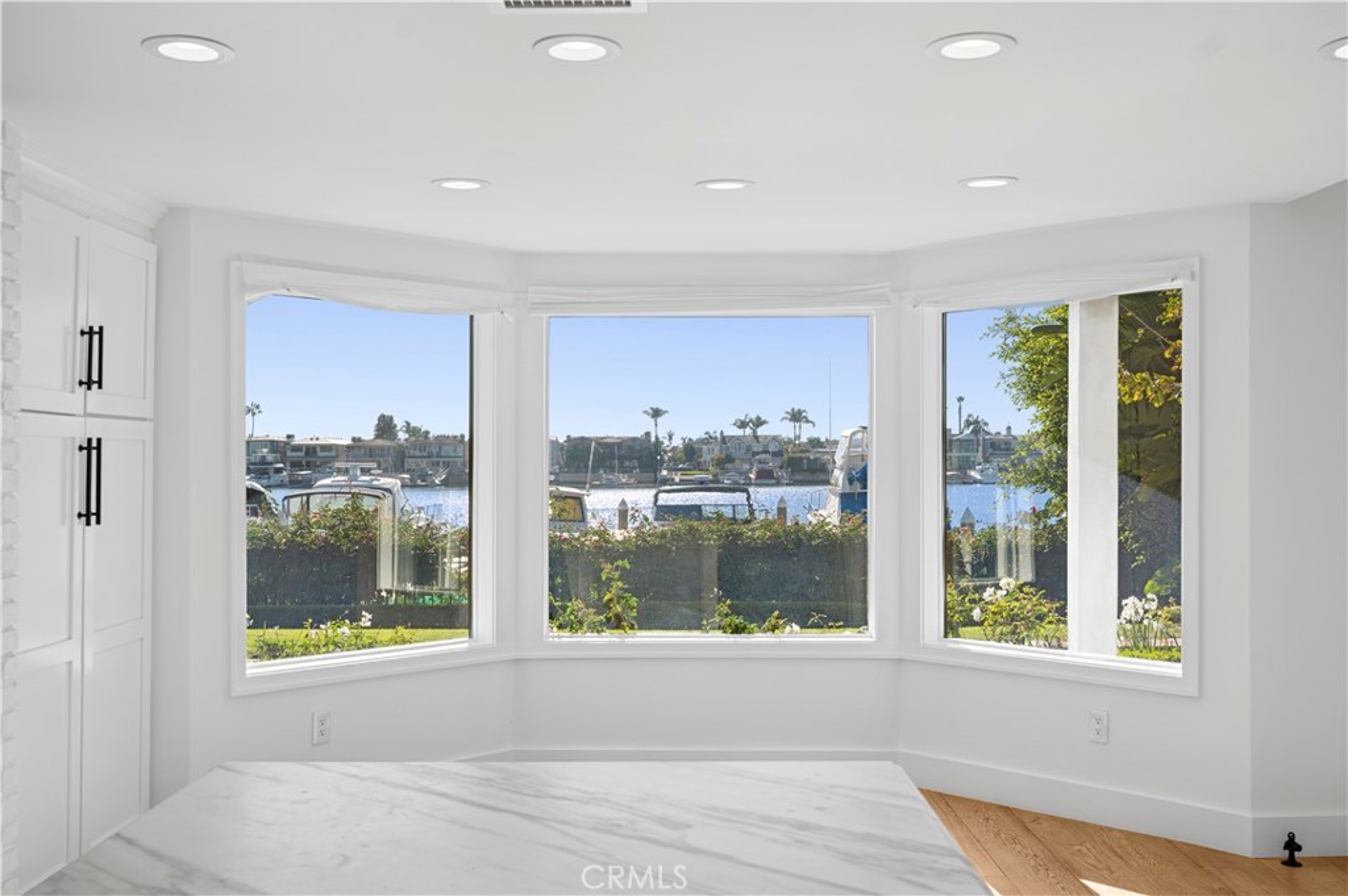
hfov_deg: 54.5
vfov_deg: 37.8
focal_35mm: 35
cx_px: 674
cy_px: 448
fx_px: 1309
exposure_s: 1/200
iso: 100
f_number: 9
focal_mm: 35
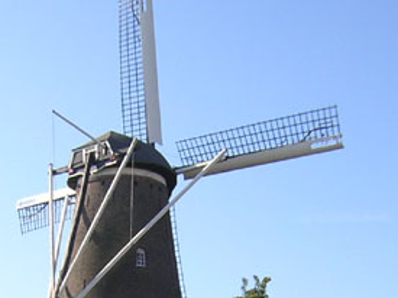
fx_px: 678
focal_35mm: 59
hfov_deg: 32.3
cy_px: 219
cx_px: 116
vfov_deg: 24.6
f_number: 5.2
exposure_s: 1/201
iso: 100
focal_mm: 4.7
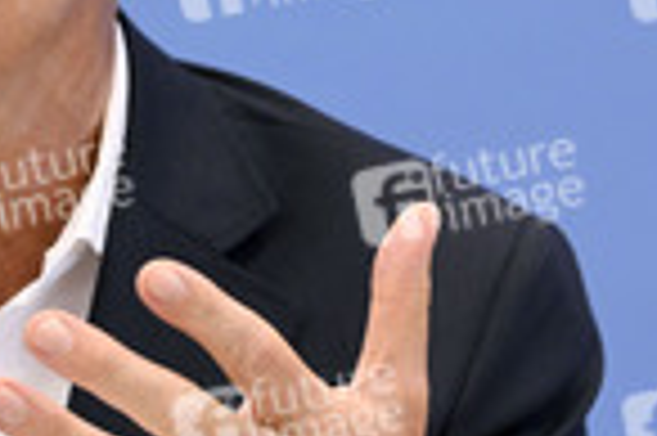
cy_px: 81
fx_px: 6198
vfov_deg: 4.0
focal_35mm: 340
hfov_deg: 6.0
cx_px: -101
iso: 3200
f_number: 5.6
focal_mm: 110
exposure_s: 1/400
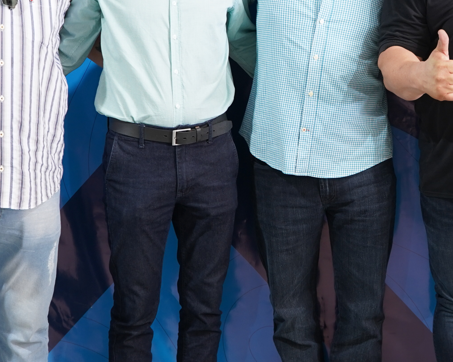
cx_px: 379
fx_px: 1046
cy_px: 119
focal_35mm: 78
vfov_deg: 19.6
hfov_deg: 24.0
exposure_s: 1/30
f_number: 3.5
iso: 500
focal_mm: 28
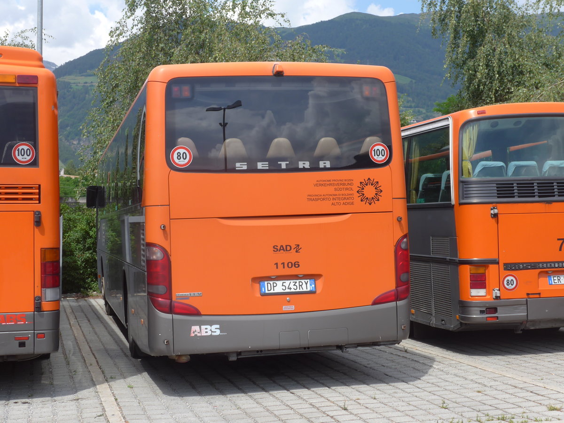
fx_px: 961
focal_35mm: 59
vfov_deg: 24.8
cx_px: 282
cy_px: 212
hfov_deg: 32.7
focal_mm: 12
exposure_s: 1/640
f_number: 3.5
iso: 80
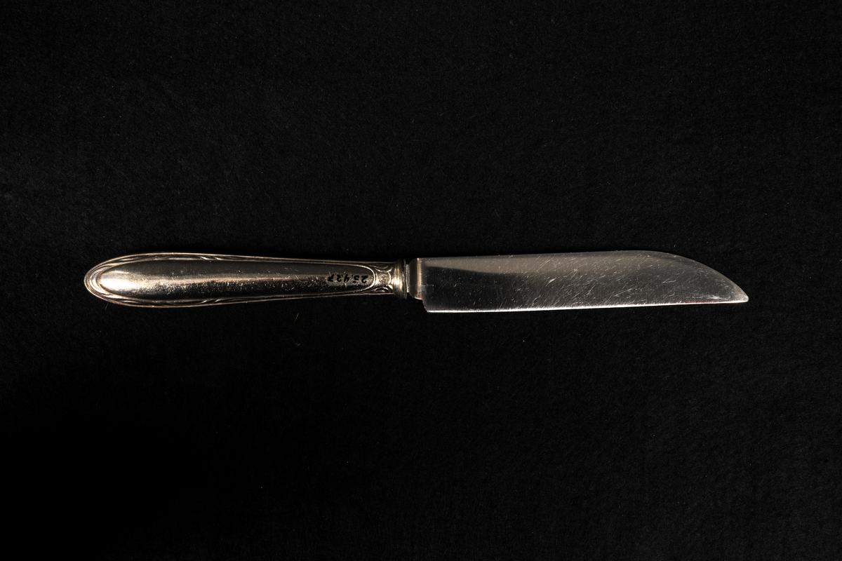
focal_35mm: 46
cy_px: 280
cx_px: 421
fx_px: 1076
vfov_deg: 29.2
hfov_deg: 42.7
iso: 100
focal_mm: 46
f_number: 22
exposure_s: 1/125
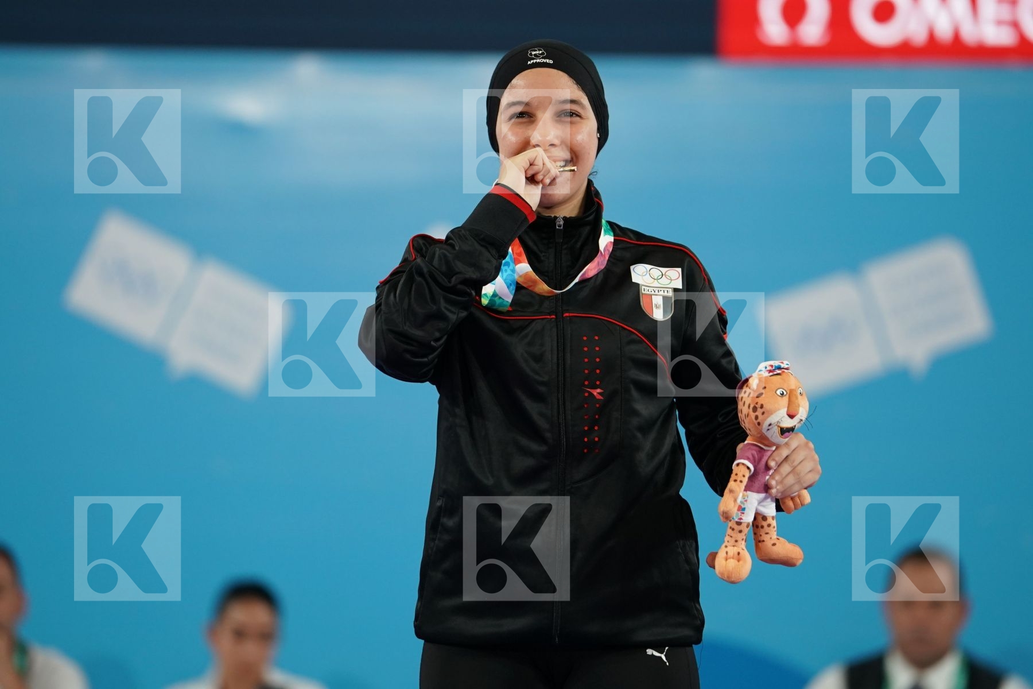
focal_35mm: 300
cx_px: 516
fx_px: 8608
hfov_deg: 6.9
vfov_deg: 4.6
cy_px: 344
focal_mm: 200
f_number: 2.8
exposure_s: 1/500
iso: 1000
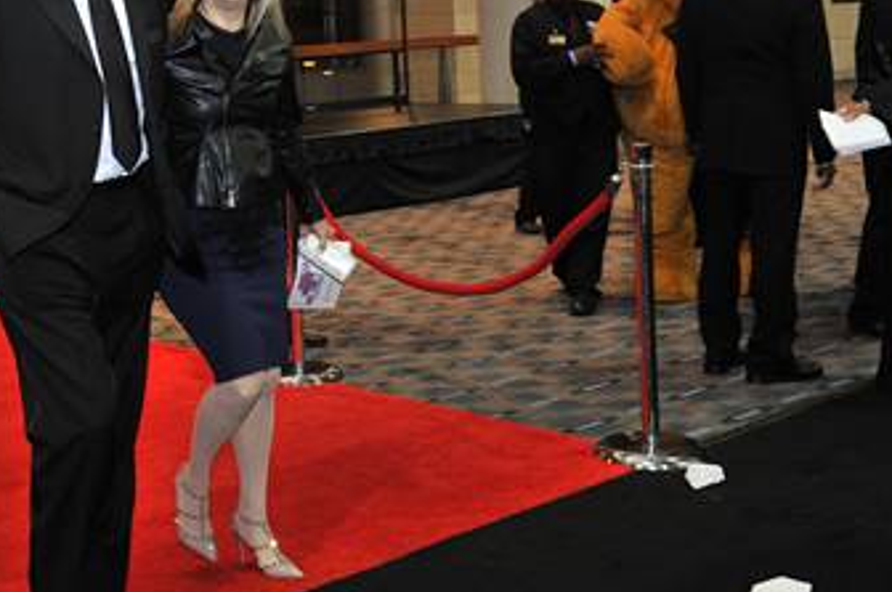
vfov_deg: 22.6
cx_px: 183
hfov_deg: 33.1
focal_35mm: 59
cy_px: 122
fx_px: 1460
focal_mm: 36
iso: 1600
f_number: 5.6
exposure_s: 1/100
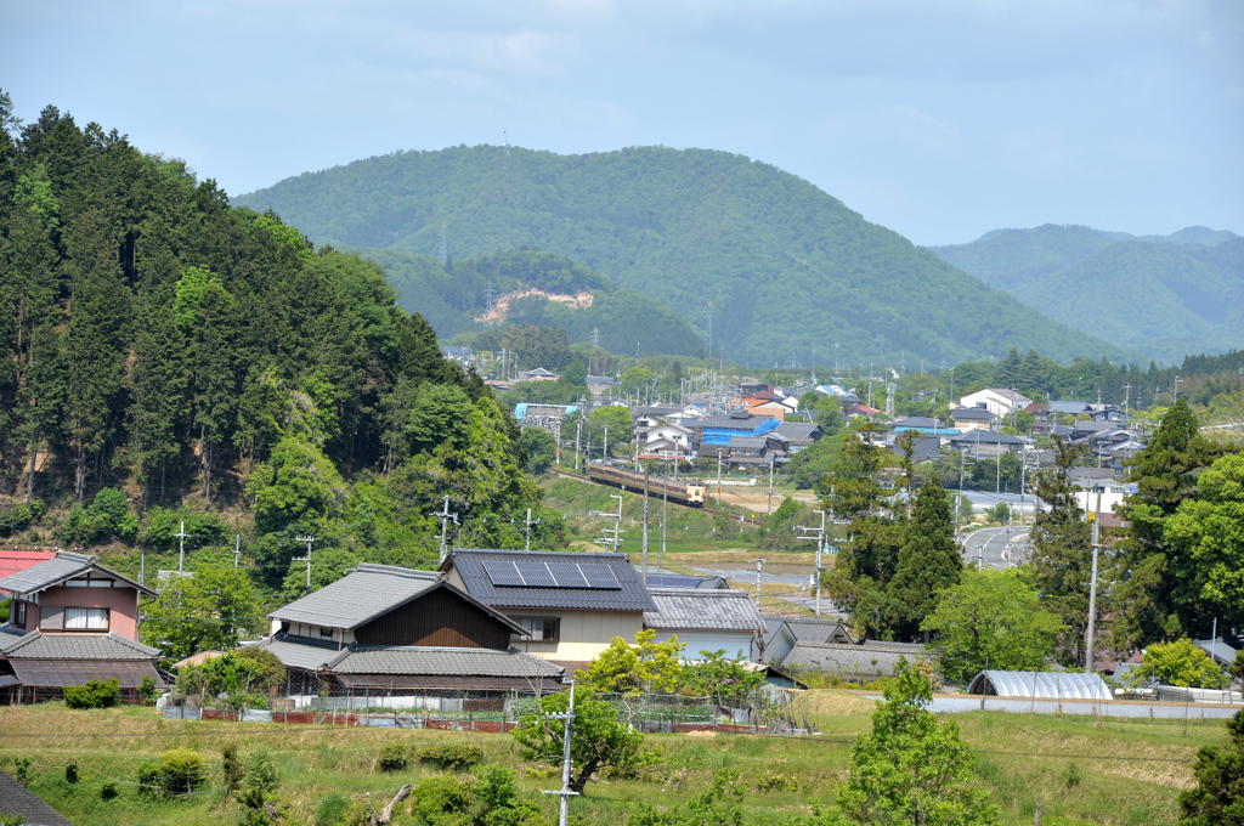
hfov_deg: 10.3
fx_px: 6902
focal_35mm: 200
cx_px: 622
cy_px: 413
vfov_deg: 6.8
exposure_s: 1/320
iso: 200
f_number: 11
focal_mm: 200
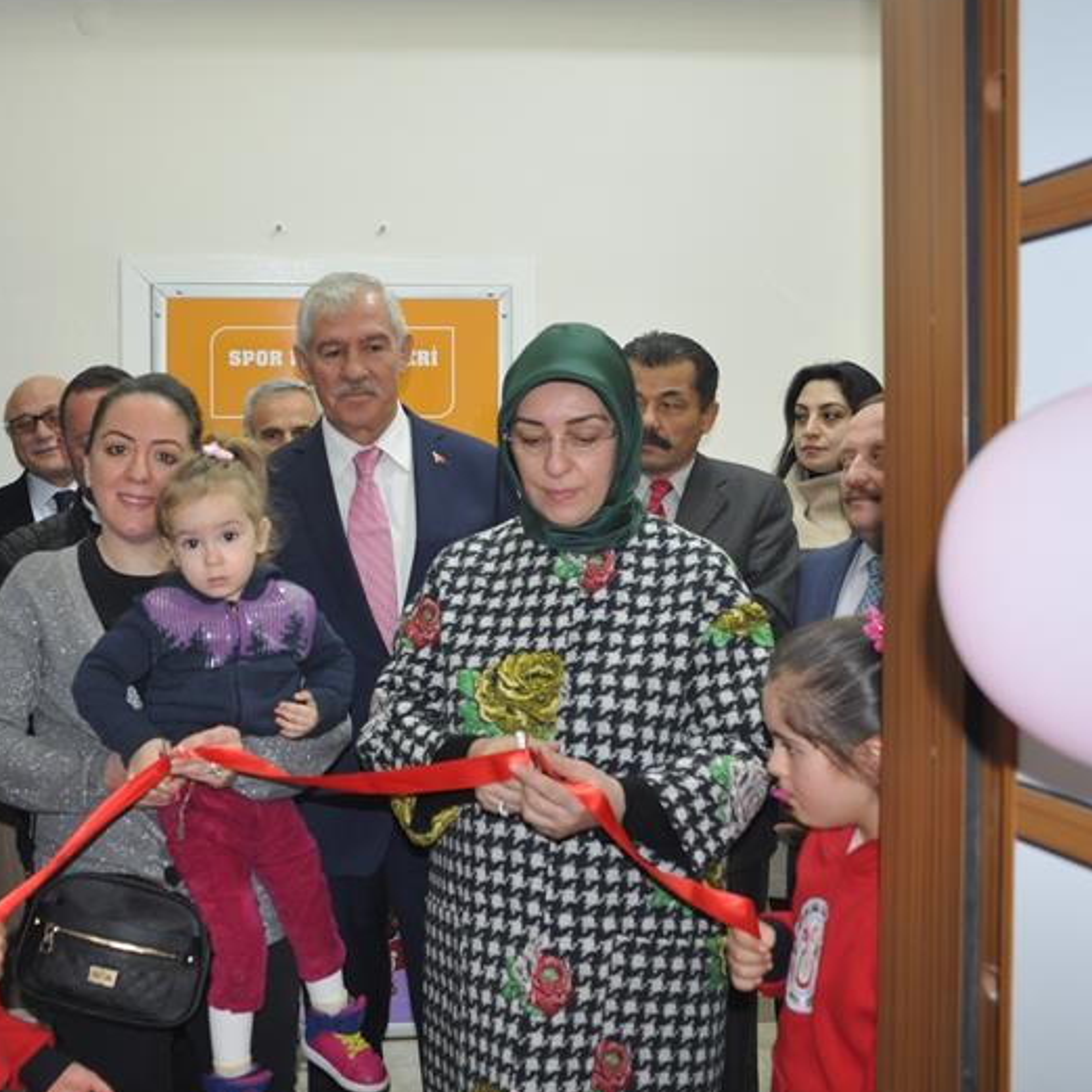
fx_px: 1392
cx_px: 391
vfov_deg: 42.8
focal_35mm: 39
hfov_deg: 42.4
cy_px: 541
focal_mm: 20
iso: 800
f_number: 3.5
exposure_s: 1/60
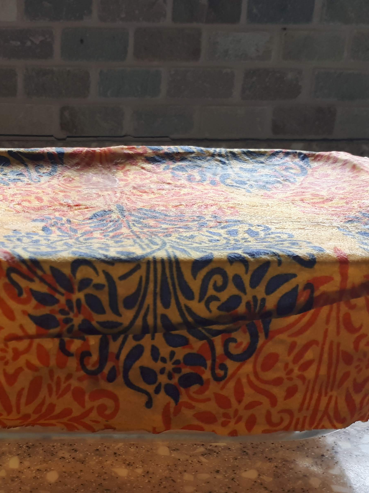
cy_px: 299
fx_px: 739
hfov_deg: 27.2
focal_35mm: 52
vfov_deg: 36.7
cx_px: 52
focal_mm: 3.6
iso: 50
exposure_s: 1/100
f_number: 1.9
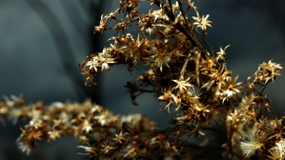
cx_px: 137
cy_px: 111
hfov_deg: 33.3
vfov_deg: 19.0
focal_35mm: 63
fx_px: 476
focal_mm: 26
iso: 100
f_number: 8
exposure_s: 1/1000
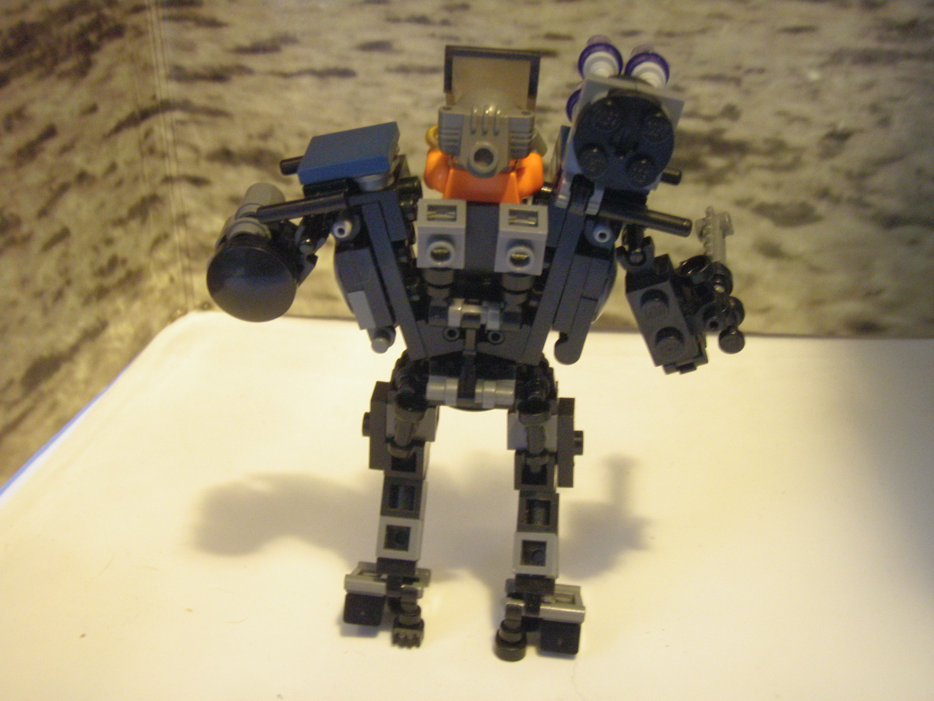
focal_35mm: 51
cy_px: 350
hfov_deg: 37.5
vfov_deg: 28.6
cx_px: 467
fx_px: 1376
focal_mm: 9.13
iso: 250
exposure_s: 1/4
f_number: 4
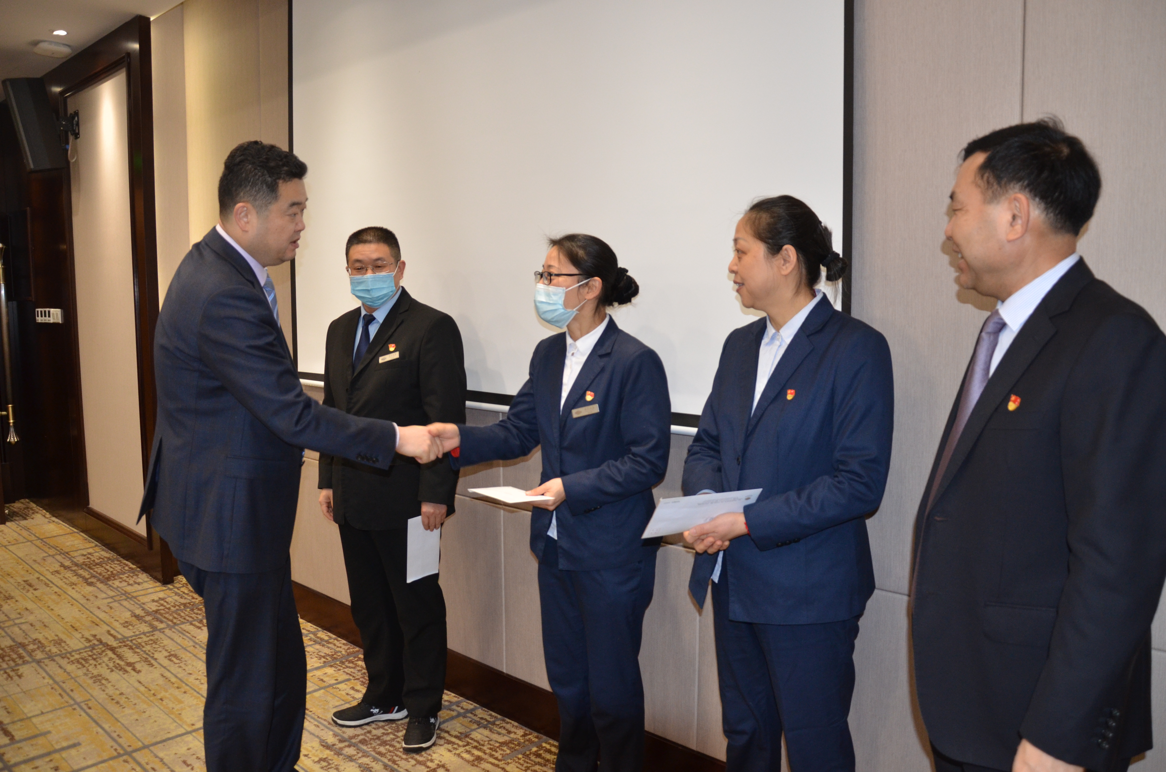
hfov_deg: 67.5
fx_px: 873
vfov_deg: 47.7
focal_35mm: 27
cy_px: 386
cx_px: 583
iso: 800
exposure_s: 1/60
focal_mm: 18
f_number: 3.5
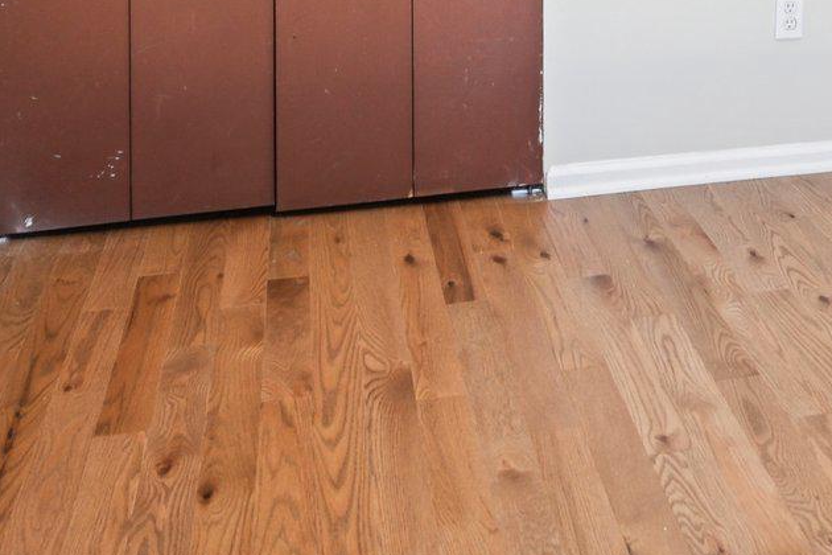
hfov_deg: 37.5
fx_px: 1202
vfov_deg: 21.2
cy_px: -313
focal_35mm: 52
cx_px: 589
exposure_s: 1/50
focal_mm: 16
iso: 800
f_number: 8
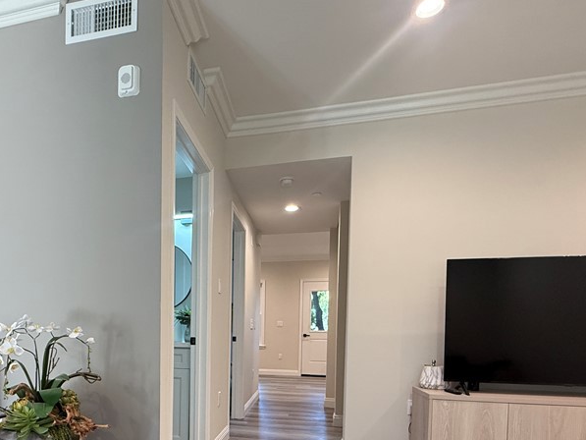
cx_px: 200
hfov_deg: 69.7
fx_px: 406
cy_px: 346
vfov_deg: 53.4
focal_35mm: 24
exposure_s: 1/120
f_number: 2.2
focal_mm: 2.22
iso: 400
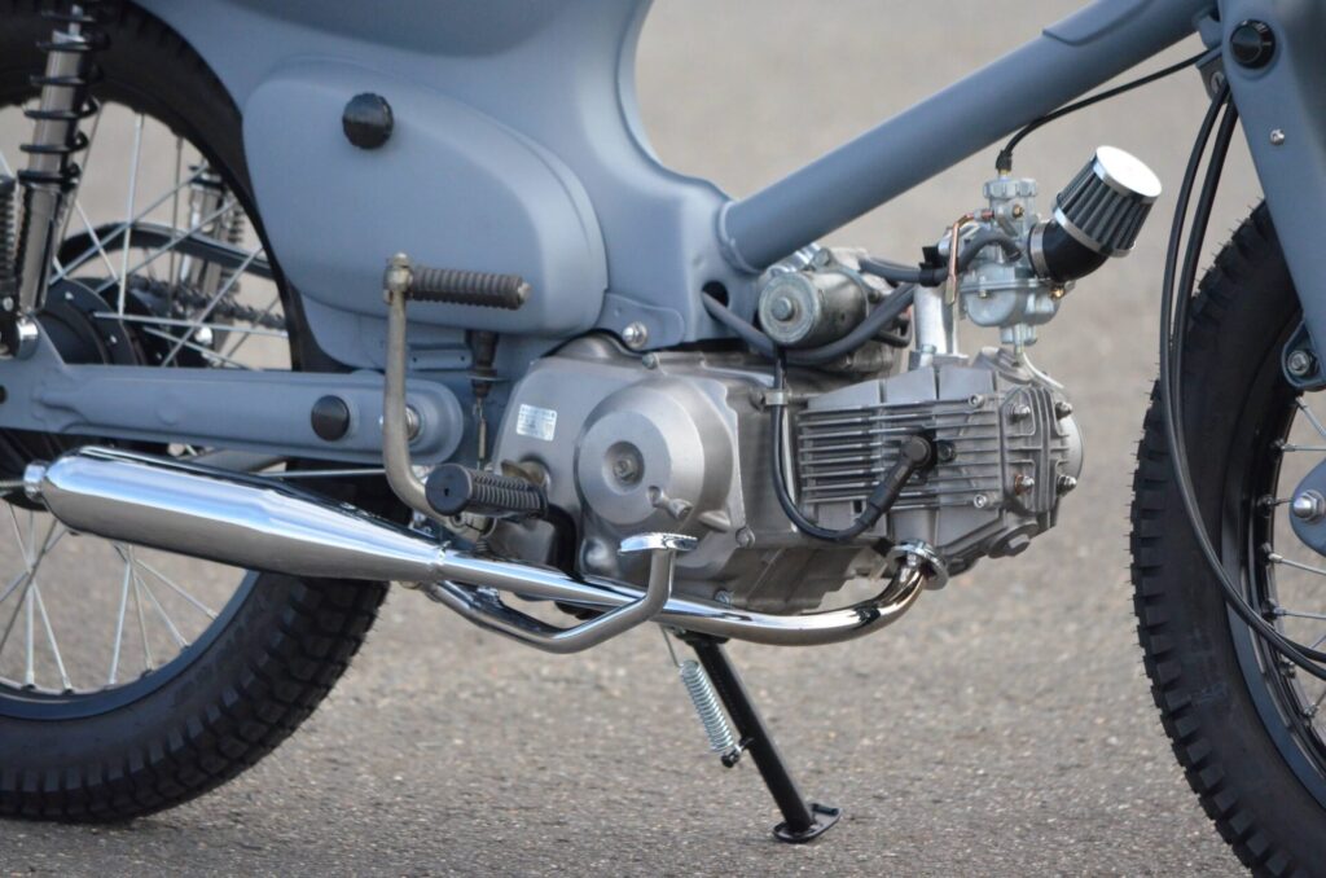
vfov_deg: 4.3
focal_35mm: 315
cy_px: 439
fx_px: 11577
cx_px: 663
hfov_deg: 6.6
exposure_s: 1/3200
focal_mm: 210
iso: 2500
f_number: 5.3
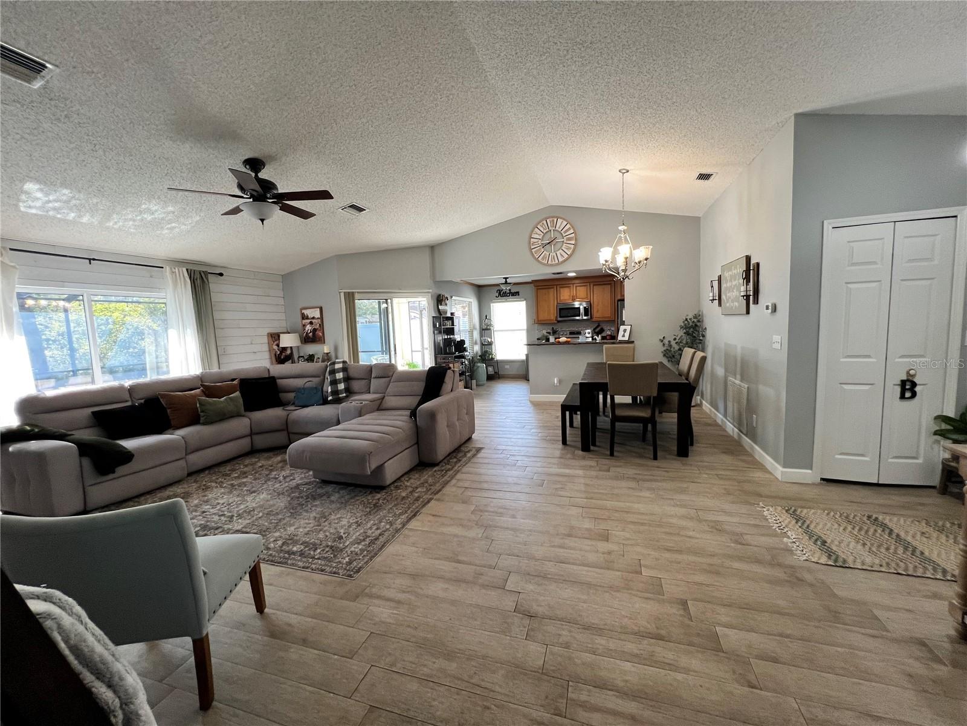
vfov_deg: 89.9
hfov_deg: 106.2
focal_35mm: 13
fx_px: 363
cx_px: 484
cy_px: 363
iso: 160
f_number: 1.8
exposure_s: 1/60
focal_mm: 1.57
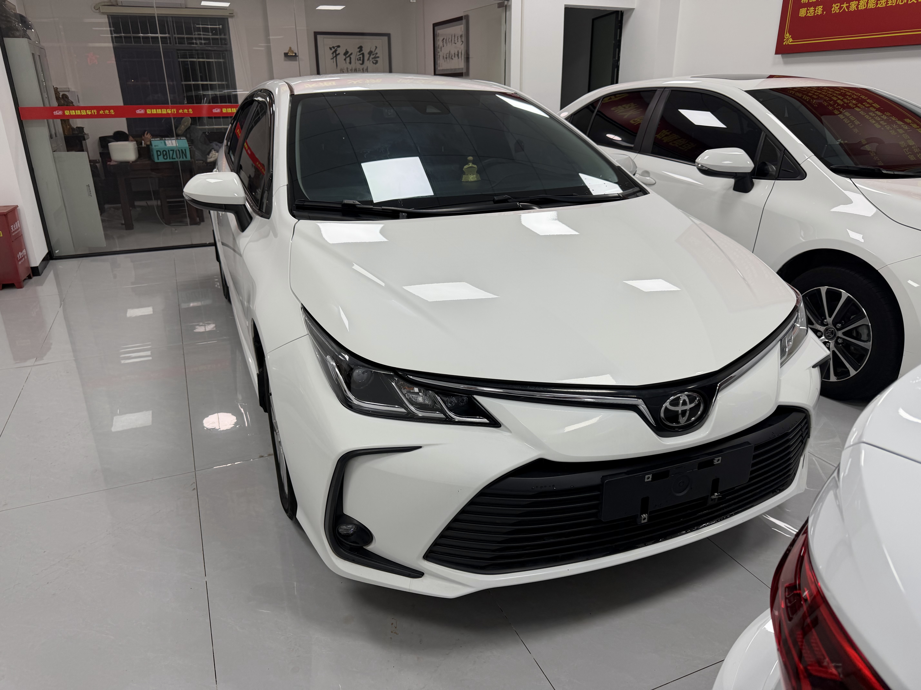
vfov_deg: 56.8
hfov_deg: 71.6
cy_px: 345
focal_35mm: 24
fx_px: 639
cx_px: 460
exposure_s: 1/100
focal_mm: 6.76
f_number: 1.78
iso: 64
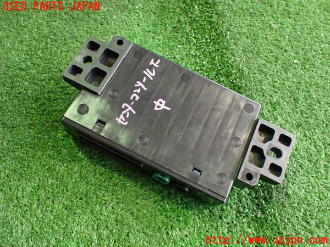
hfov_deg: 60.0
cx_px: 165
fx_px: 286
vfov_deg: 46.8
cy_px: 124
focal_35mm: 30
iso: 800
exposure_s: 1/80
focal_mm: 5.4
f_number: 2.3
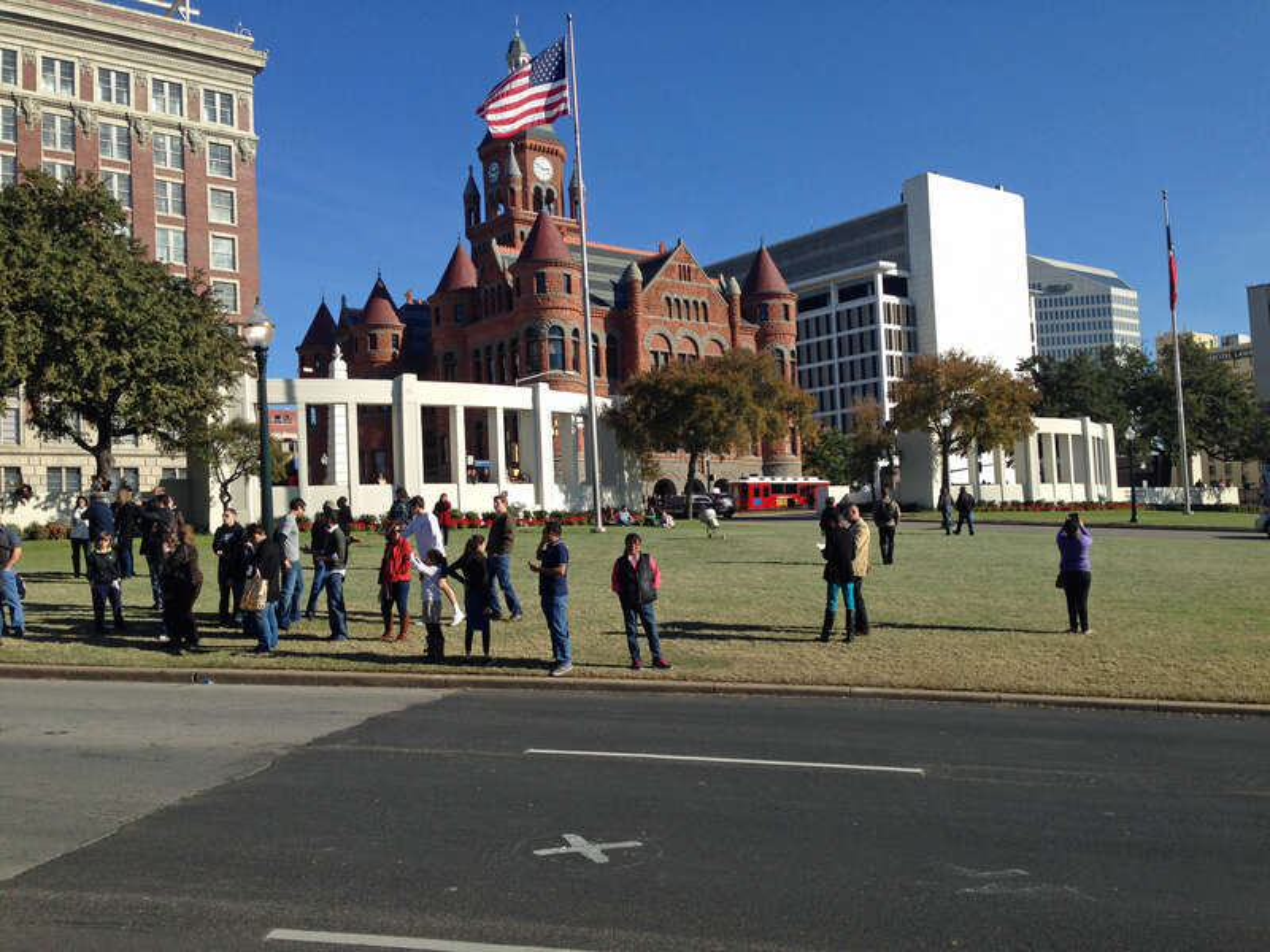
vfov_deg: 42.9
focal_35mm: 33
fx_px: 1211
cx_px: 635
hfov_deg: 55.4
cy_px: 476
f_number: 2.4
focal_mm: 4.12
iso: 50
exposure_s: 1/1550
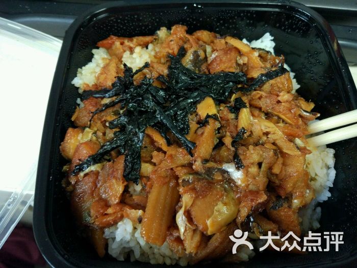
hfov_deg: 63.4
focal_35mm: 28
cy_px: 134
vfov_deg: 49.7
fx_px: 289
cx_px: 178
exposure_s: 1/20
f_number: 2
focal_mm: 4.26
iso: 544
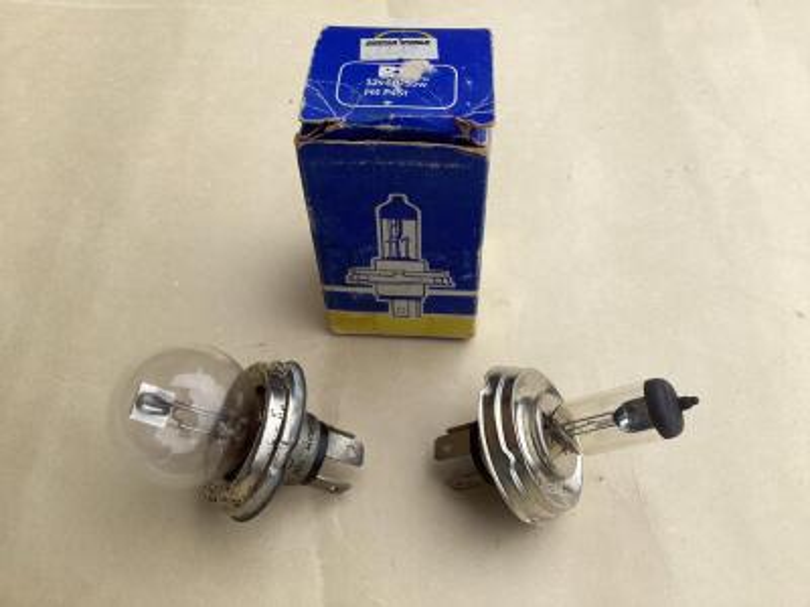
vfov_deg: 45.4
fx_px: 725
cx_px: 405
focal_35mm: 31
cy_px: 304
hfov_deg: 58.4
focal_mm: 3.3
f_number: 2.4
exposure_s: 1/407
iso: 25
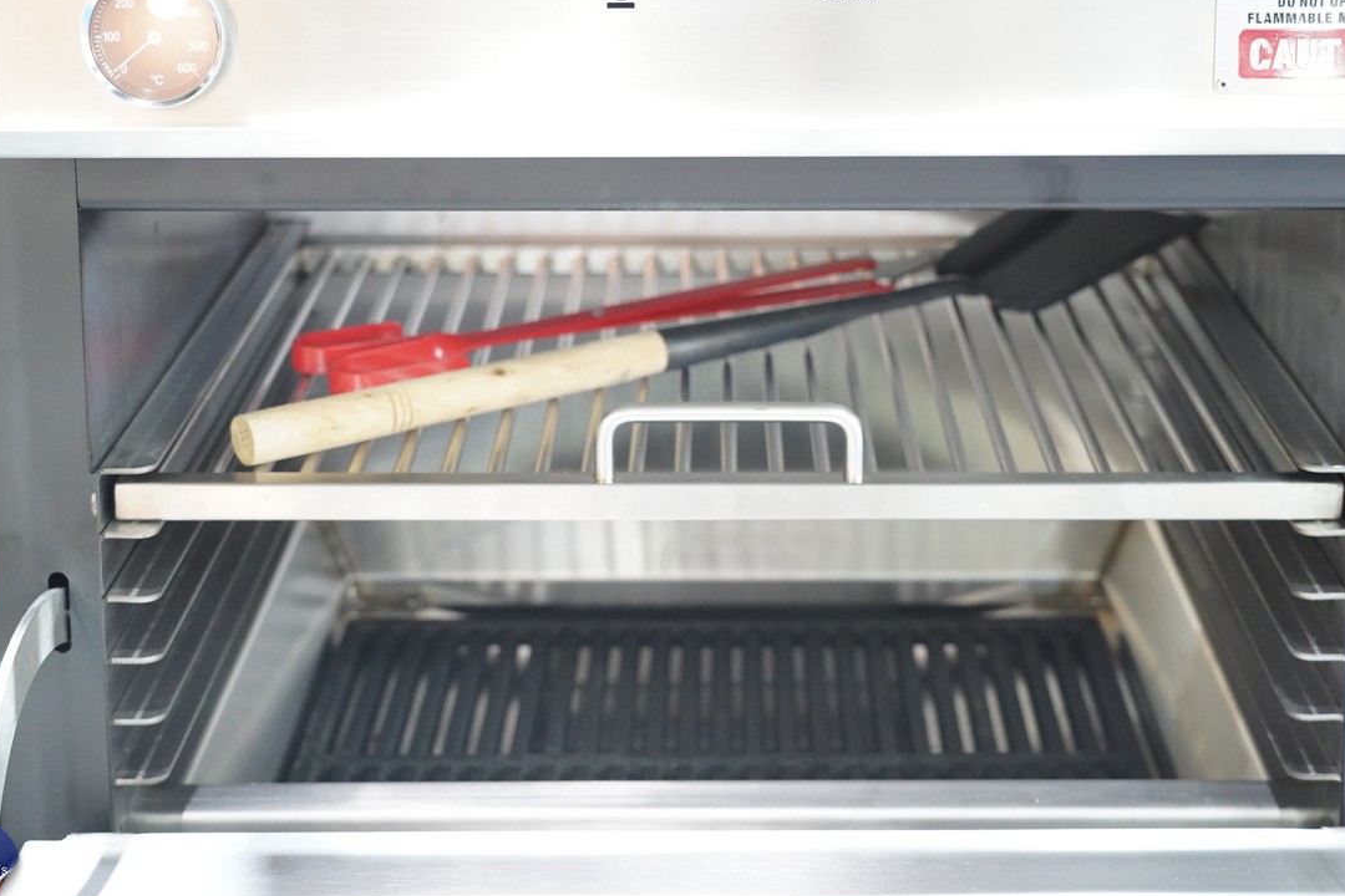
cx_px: 720
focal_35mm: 64
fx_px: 2391
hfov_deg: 31.4
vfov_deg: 21.2
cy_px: 385
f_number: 4
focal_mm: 54
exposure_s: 1/60
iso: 6400
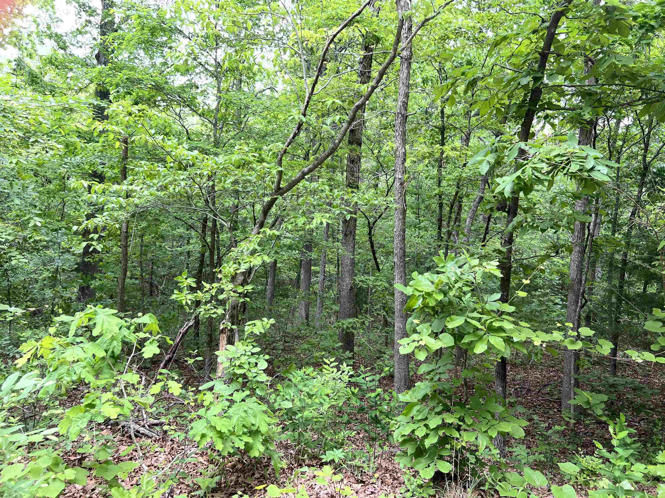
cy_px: 249
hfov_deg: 67.3
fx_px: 499
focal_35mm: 26
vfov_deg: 53.1
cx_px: 332
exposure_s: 1/121
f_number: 1.5
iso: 32
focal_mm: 5.7
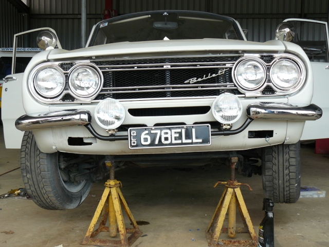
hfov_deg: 38.9
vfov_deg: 29.7
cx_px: 164
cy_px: 124
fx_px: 466
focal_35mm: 49
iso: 100
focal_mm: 8.1
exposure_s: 1/100
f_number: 3.6
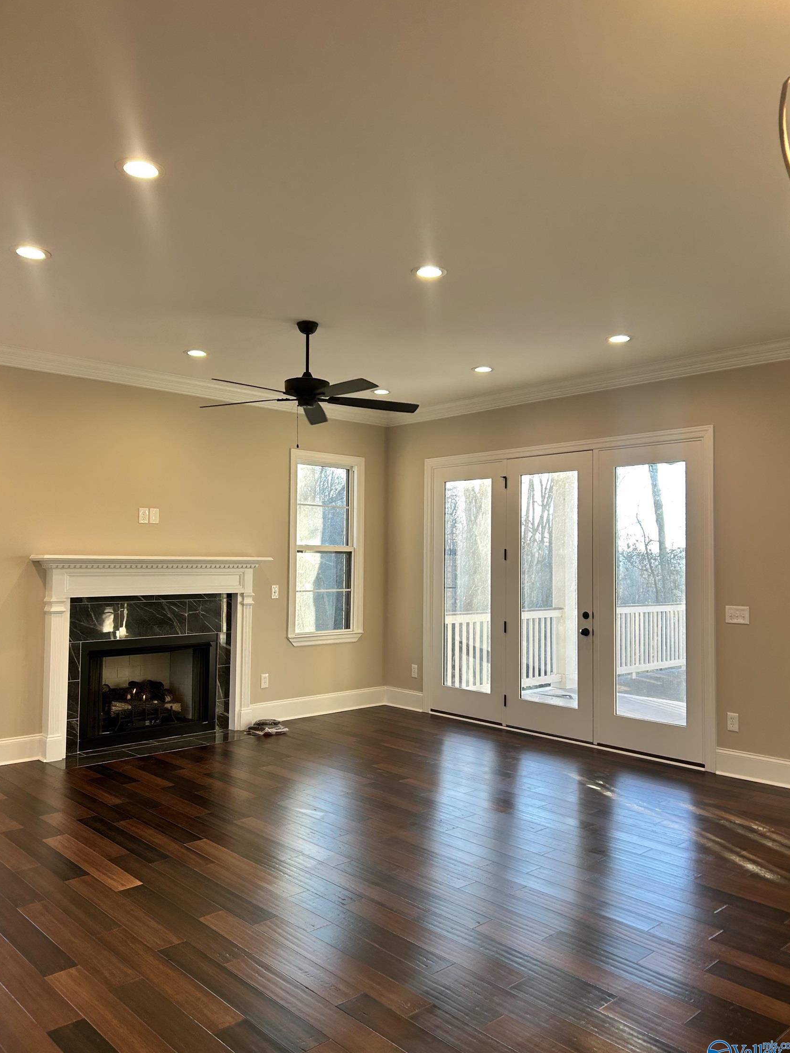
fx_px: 822
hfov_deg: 51.3
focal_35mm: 27
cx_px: 389
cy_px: 526
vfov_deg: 65.3
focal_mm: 5.7
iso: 40
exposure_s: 1/120
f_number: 1.5
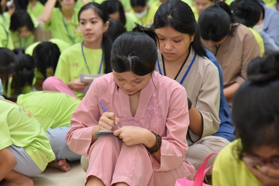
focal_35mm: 100
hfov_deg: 20.4
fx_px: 775
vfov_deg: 13.7
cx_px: 140
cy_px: 93
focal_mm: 100
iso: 3200
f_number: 5
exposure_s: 1/125
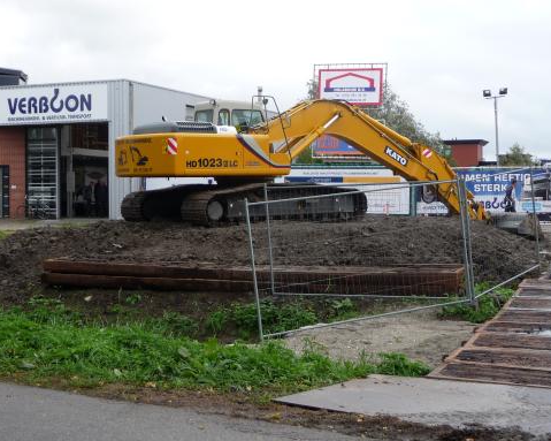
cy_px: 221
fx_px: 897
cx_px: 286
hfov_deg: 34.2
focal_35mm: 55
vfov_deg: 27.6
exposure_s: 1/200
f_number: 4.1
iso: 100
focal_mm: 7.6
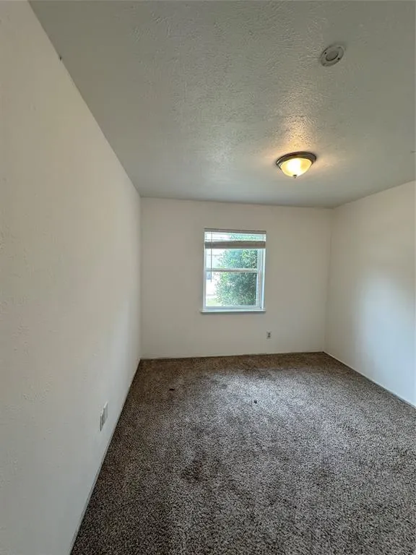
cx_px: 208
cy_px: 278
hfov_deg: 85.7
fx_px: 224
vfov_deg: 102.1
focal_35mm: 14
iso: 80
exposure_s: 1/120
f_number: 2.2
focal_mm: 2.22
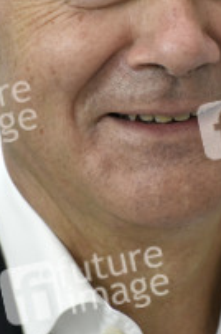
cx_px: 132
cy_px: 38
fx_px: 4943
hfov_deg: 2.6
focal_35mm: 535
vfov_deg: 3.9
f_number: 5.6
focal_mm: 270
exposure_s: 1/500
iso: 3200
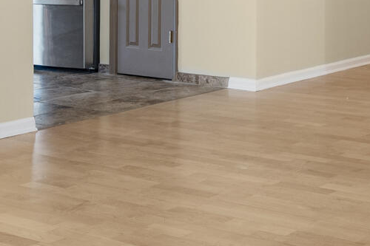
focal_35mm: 80
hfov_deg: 21.7
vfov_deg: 16.2
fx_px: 822
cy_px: -71
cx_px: 534
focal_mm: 16
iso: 320
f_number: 9
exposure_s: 1/4
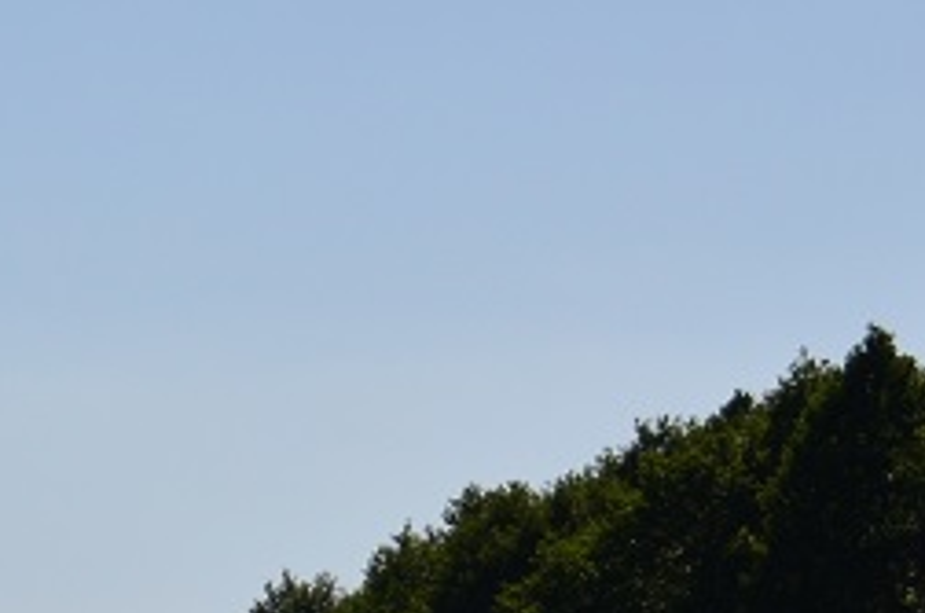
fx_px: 10669
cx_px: -551
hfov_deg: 4.9
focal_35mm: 416
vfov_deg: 3.3
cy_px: 903
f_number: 4.5
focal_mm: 70
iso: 320
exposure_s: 1/8000
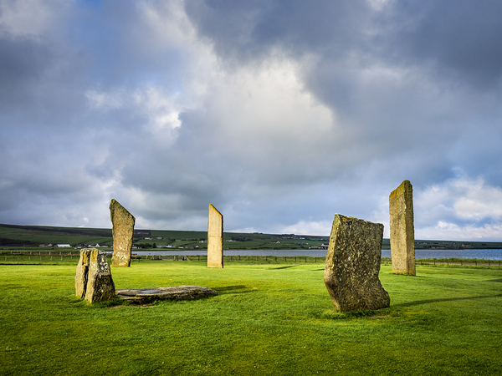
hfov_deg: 60.0
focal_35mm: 30
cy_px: 188
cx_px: 251
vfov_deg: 46.8
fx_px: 435
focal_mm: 15
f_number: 5.6
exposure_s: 1/320
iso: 200
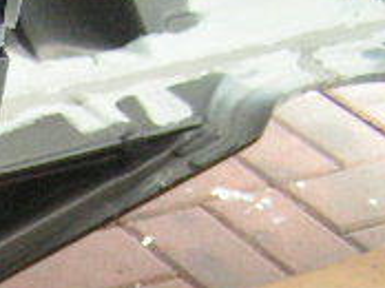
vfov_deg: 10.1
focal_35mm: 140
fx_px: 1555
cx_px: -179
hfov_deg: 13.4
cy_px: 481
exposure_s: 1/25
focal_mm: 6.3
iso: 200
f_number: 2.8
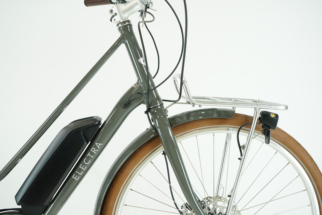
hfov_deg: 58.7
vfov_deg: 41.1
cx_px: 161
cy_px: 108
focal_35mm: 32
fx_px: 286
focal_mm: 32
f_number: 6.3
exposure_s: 1/200
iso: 2500
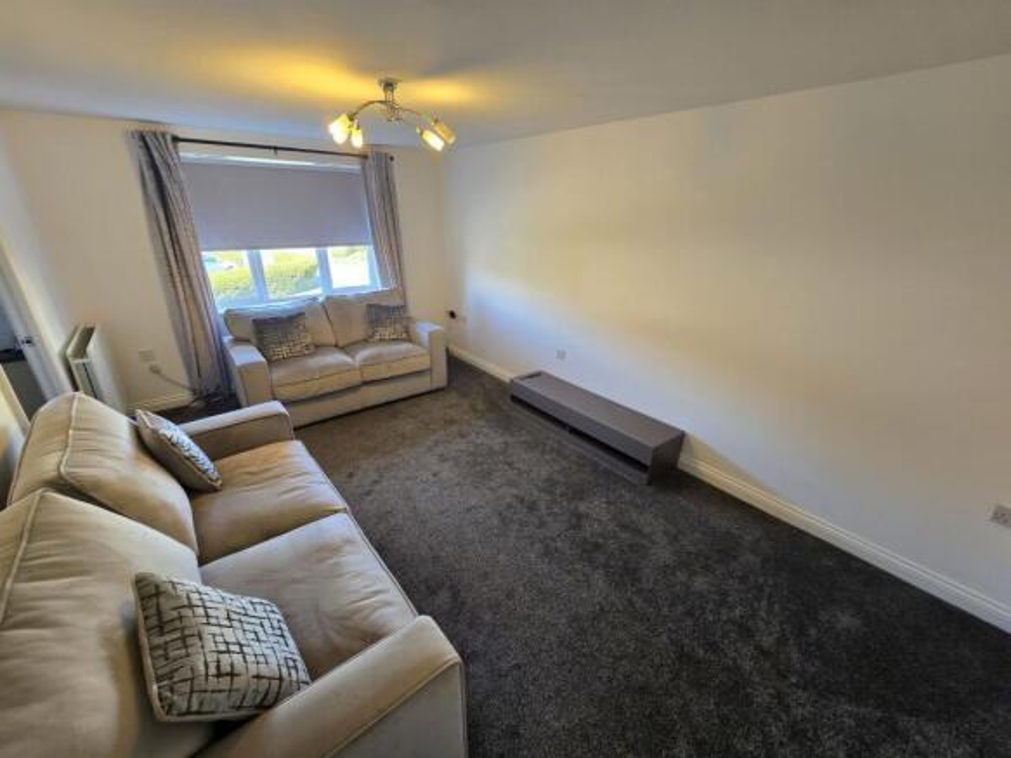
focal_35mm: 13
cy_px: 379
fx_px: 380
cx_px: 506
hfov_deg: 106.2
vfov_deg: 89.9
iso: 160
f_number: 2.2
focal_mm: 2.2
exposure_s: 1/50
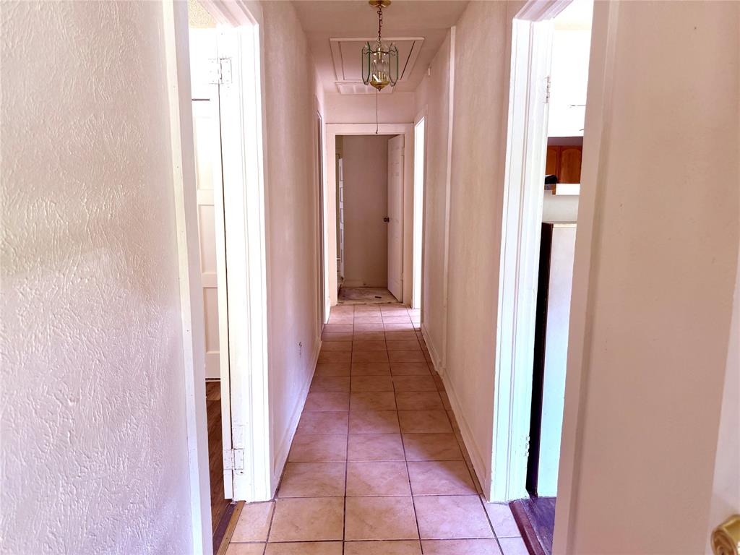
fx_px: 513
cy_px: 278
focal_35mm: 24
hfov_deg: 71.6
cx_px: 370
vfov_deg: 56.8
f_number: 1.78
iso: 200
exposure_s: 1/96
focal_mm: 6.76
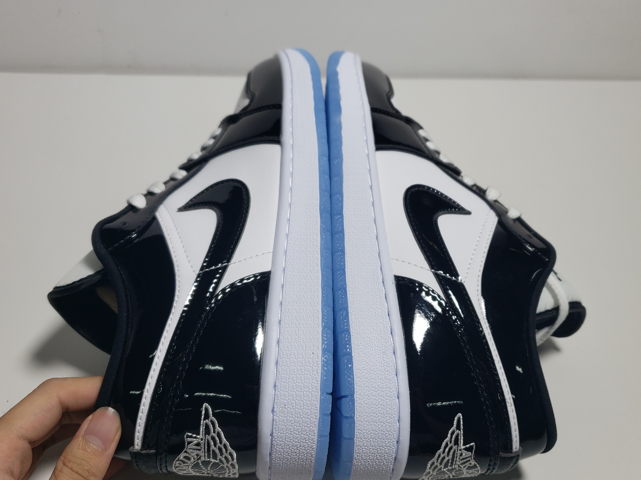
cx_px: 346
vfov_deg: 45.4
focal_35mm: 31
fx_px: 574
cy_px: 250
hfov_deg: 58.3
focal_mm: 4.3
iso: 50
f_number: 1.5
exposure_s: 1/706
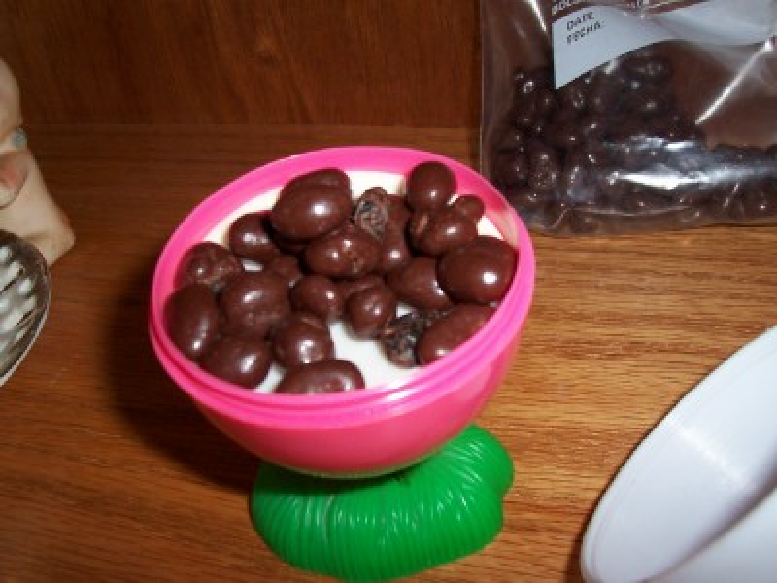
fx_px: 831
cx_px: 388
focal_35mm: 37
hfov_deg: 50.1
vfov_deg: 38.7
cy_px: 292
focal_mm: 5.6
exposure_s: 1/60
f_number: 2.8
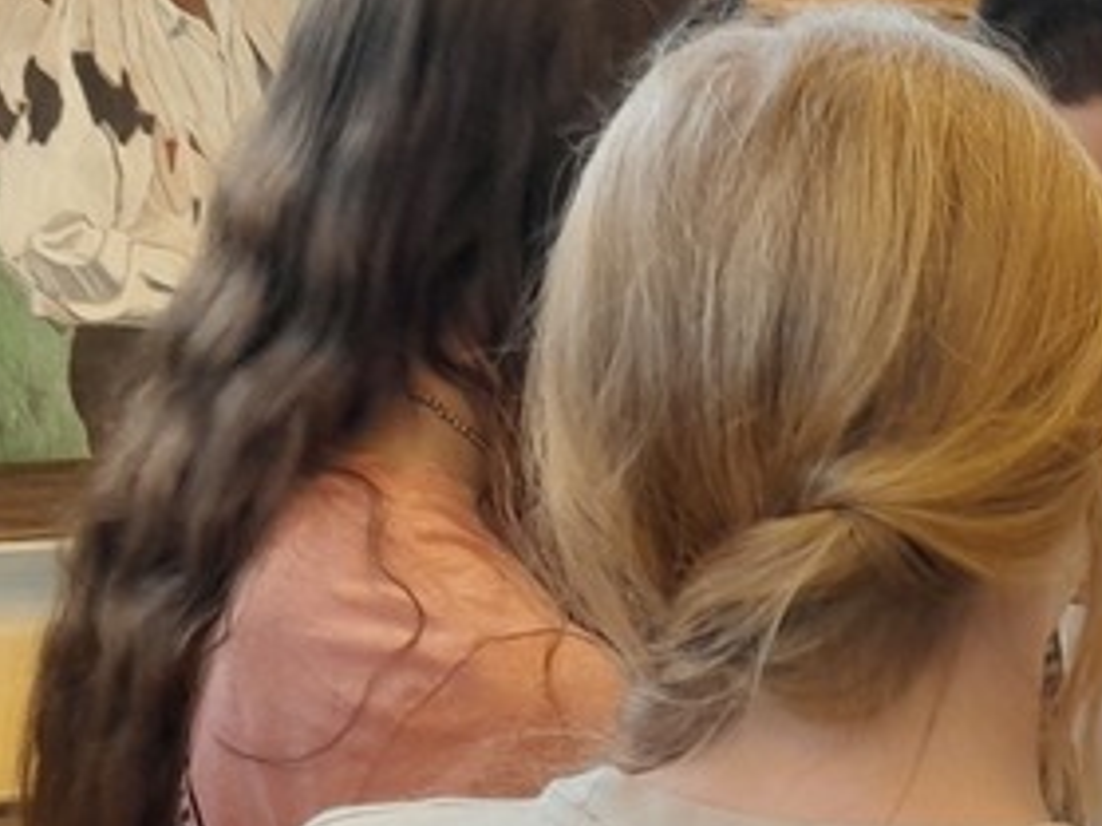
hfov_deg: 19.3
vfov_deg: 14.9
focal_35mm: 99
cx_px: 1090
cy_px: 553
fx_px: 3150
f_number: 1.8
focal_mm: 4
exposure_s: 1/60
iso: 80
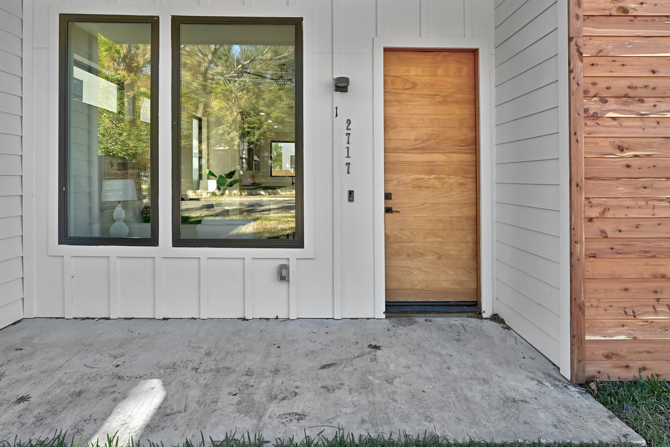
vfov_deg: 69.8
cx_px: 331
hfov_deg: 93.3
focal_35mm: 17
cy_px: 180
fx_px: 316
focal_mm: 14
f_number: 10
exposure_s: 1/40
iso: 400
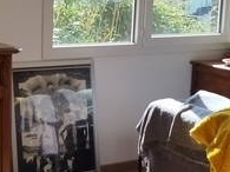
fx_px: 644
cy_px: 90
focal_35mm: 97
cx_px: 64
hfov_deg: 20.1
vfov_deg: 15.2
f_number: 1.7
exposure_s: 1/265
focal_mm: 5.31
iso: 50
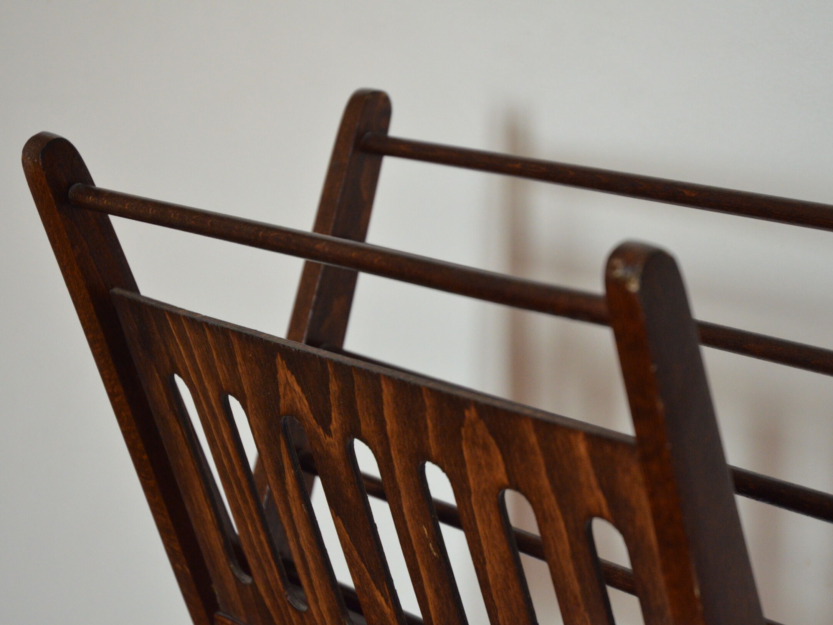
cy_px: 312
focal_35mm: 85
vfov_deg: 17.4
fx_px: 2045
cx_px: 455
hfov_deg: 23.0
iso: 2000
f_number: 5
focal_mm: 52
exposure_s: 1/100
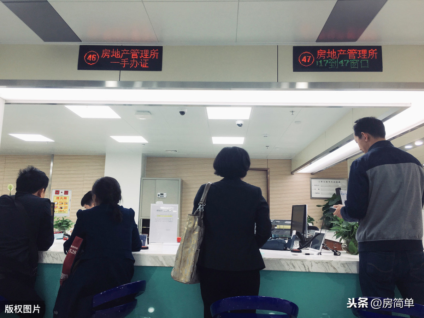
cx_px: 212
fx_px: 355
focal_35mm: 29
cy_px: 159
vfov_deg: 48.2
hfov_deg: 61.7
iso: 32
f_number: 2.2
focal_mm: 4.15
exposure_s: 1/50
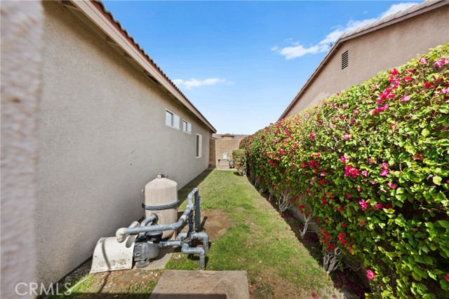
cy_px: 150
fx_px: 175
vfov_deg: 81.2
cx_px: 224
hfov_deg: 104.2
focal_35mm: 14
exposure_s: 1/80
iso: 100
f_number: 8
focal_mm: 14
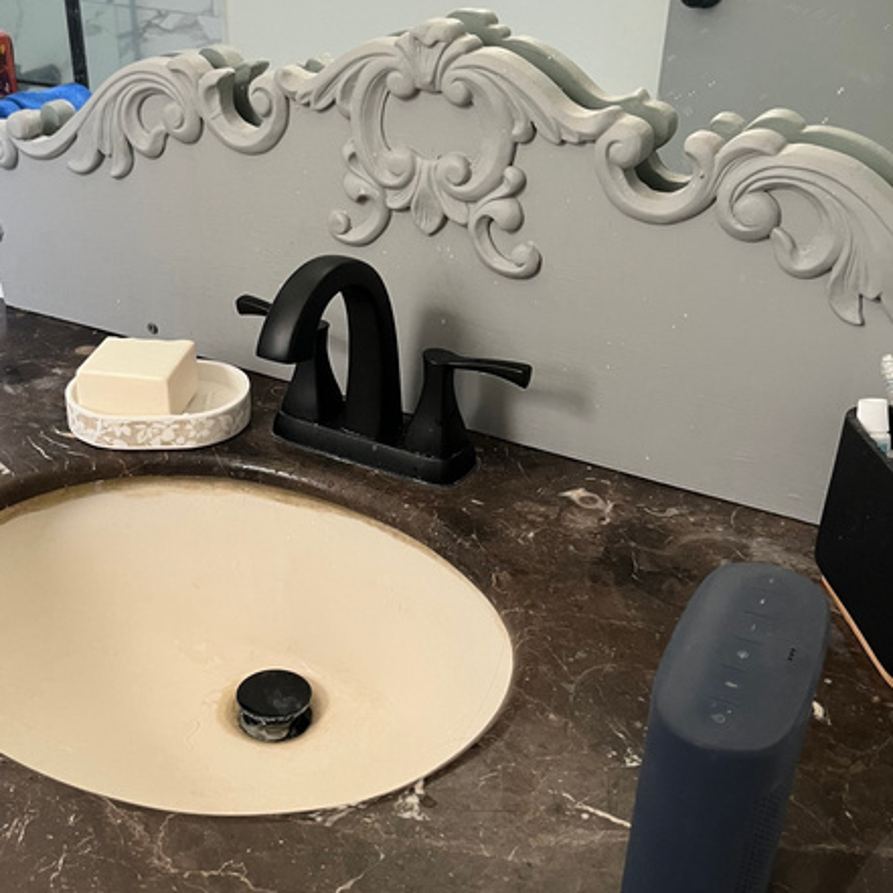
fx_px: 1167
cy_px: 443
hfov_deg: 41.5
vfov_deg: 41.9
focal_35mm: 40
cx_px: 332
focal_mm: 5.1
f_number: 1.6
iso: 200
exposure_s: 1/60
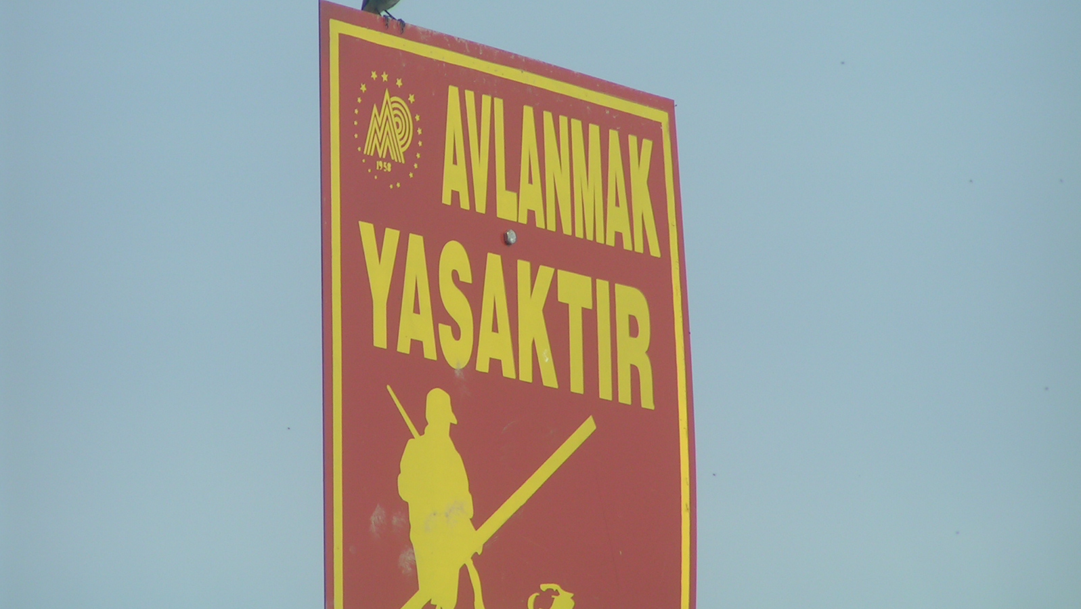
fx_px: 10636
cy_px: 224
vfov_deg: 3.3
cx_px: 541
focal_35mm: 371
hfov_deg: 5.8
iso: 50
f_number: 4
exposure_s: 1/1000
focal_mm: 52
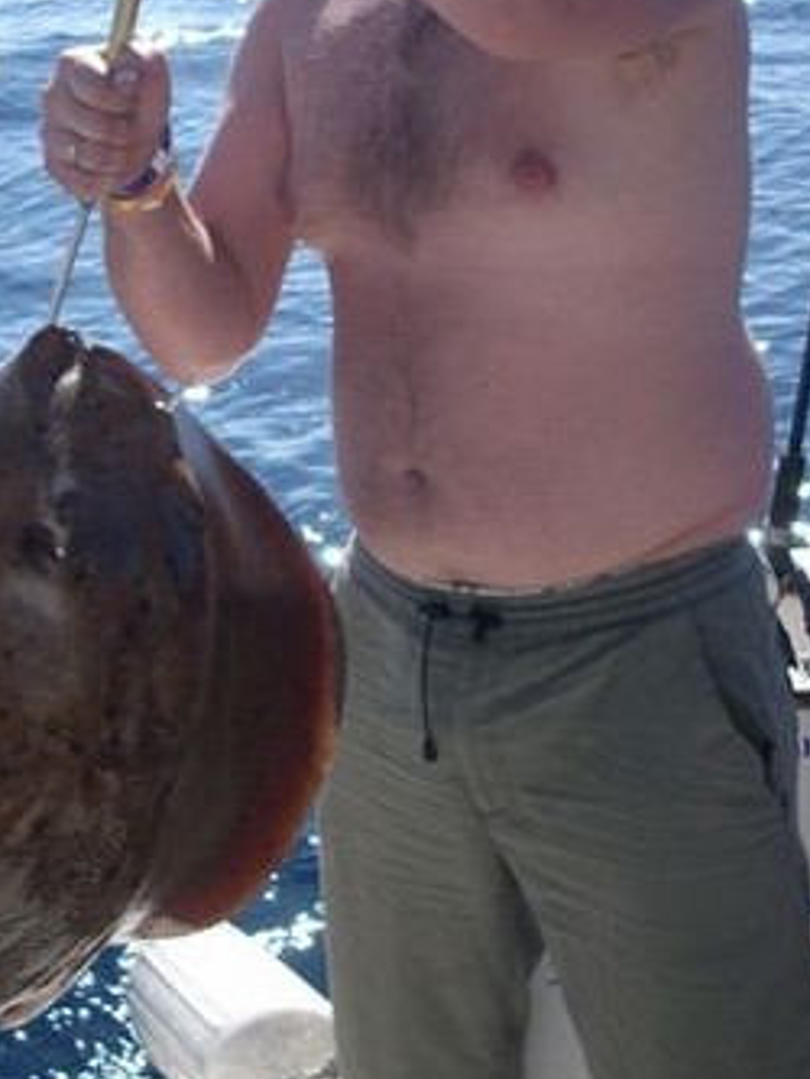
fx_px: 2183
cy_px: 324
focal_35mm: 70
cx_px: 295
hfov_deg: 21.0
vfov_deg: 27.5
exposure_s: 1/250
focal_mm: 6.2
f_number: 5.6
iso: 64
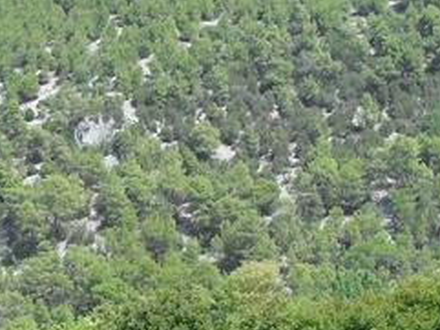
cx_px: 294
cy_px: 609
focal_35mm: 145
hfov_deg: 13.6
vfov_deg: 9.7
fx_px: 1844
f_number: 8.4
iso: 100
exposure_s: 1/125
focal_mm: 6.3
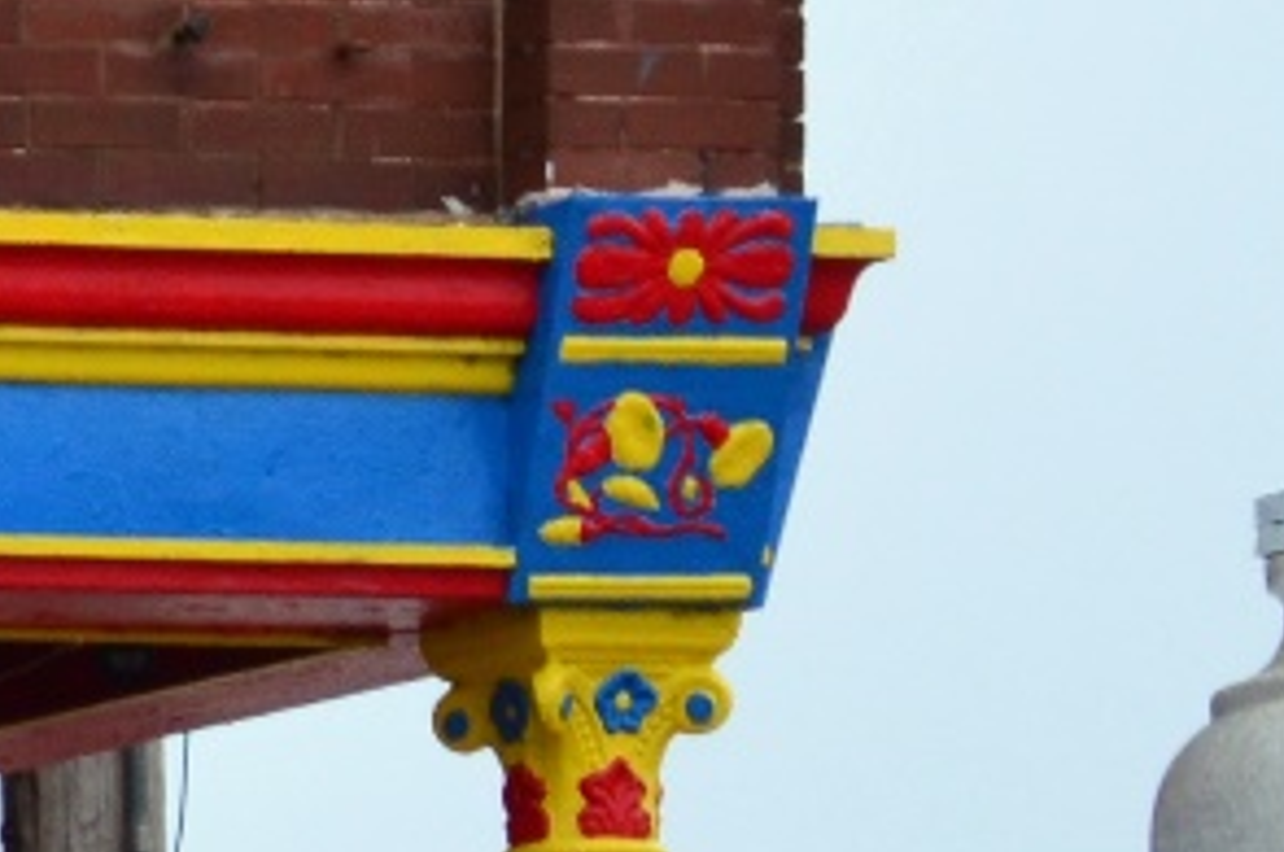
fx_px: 16843
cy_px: 1746
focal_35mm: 473
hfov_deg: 4.3
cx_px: -2083
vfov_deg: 2.9
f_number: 4.5
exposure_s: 1/100
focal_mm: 58
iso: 400
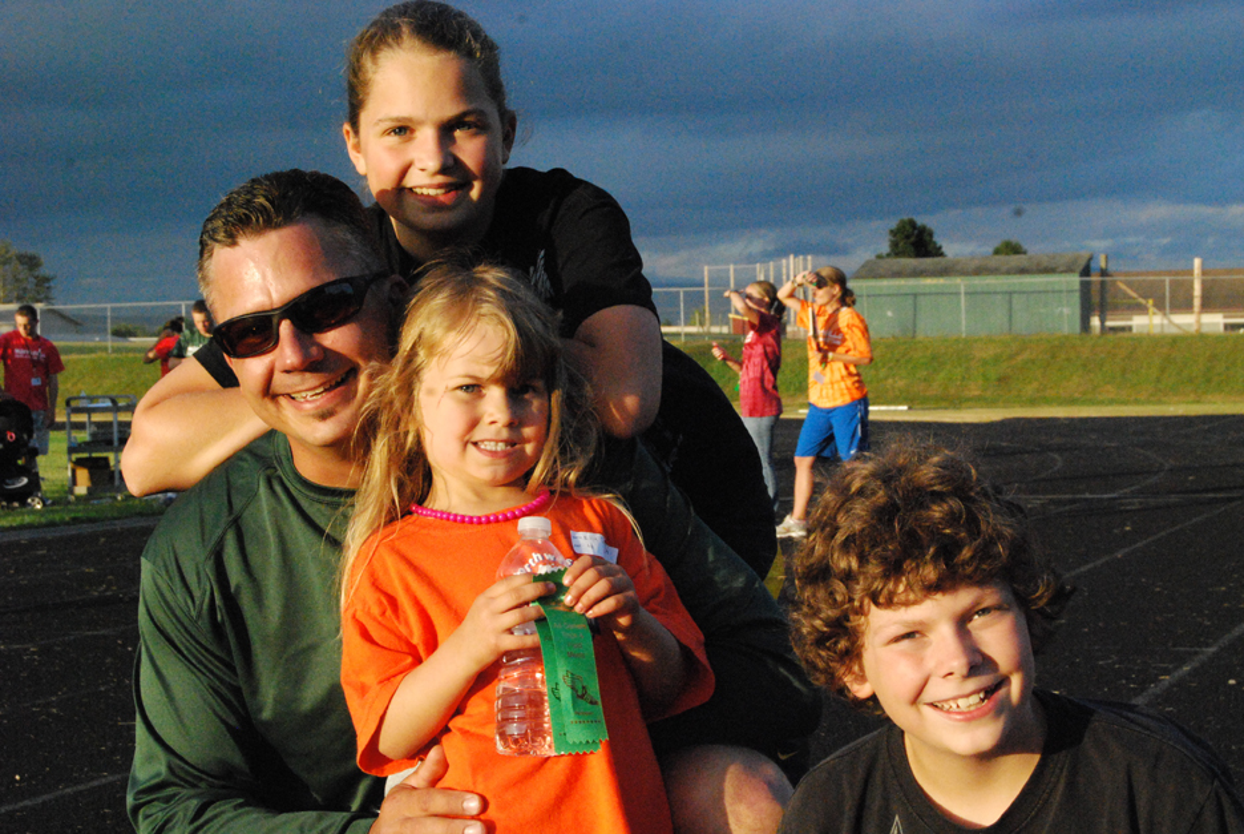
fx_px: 2491
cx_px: 622
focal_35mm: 72
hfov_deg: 28.0
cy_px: 417
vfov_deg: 19.0
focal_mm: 48
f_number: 14
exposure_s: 1/800
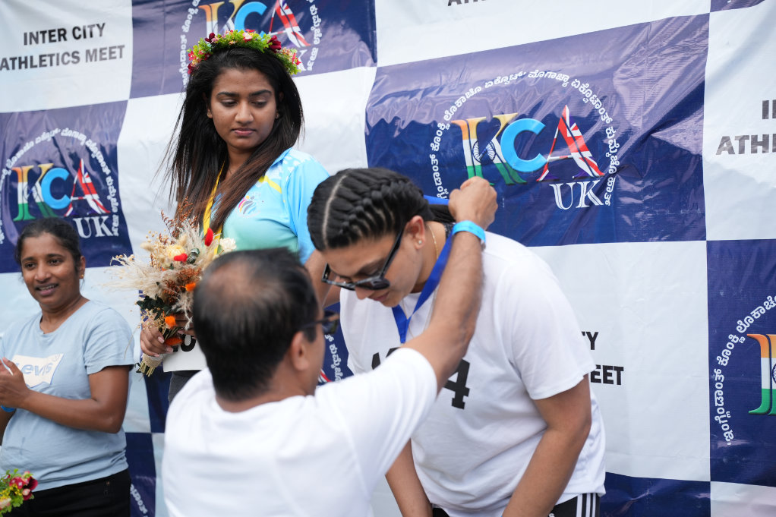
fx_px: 1050
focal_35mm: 49
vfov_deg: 27.7
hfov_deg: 40.6
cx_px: 388
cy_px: 258
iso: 250
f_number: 2.8
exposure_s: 1/2000
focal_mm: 48.7
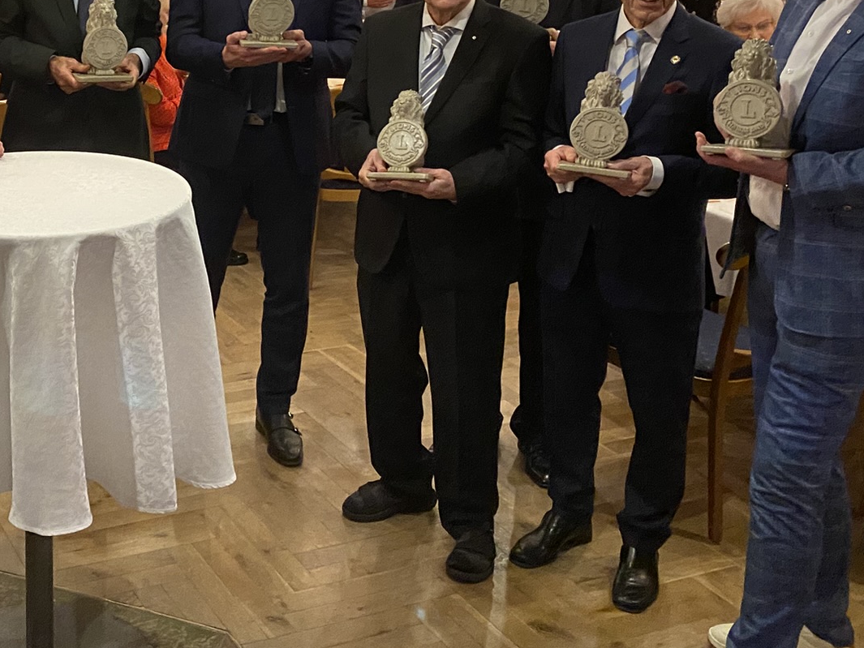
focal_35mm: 50
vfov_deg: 28.3
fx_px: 1248
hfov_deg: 36.5
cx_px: 141
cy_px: 108
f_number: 1.8
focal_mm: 4.25
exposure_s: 1/50
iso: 500
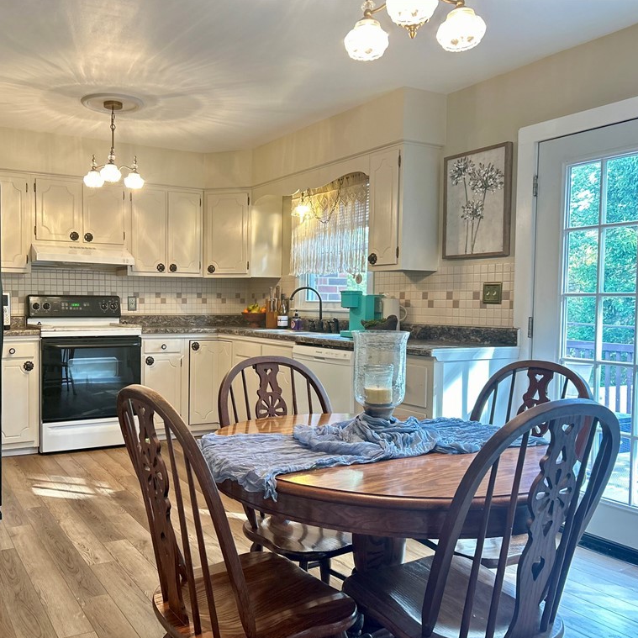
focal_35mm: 31
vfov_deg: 52.5
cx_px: 229
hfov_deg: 51.8
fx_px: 646
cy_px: 321
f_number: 1.5
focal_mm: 5.7
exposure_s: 1/60
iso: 160
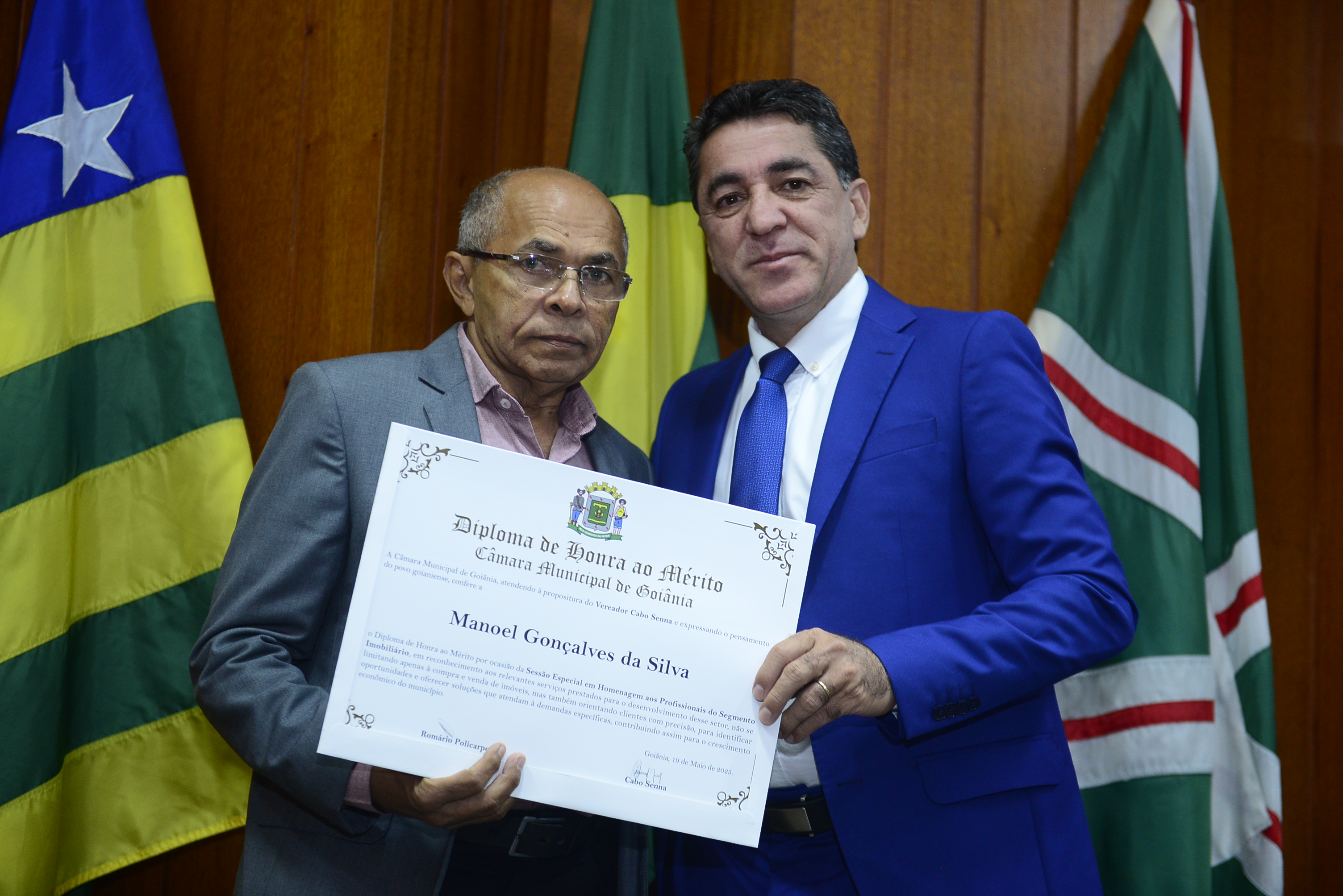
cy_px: 448
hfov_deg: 28.8
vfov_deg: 19.5
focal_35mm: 70
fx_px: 2612
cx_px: 672
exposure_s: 1/125
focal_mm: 70
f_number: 4
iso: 1600
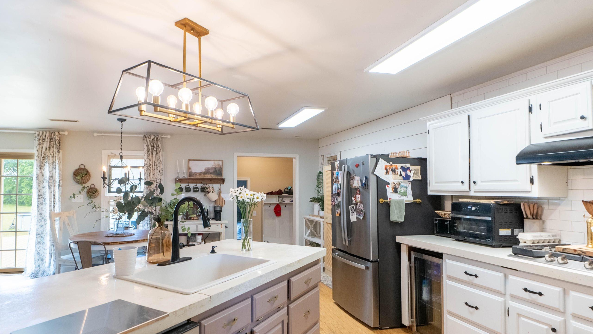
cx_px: 255
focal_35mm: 20
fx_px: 314
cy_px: 216
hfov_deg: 86.1
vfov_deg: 55.0
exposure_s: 1/320
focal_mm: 16
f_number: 8
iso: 400
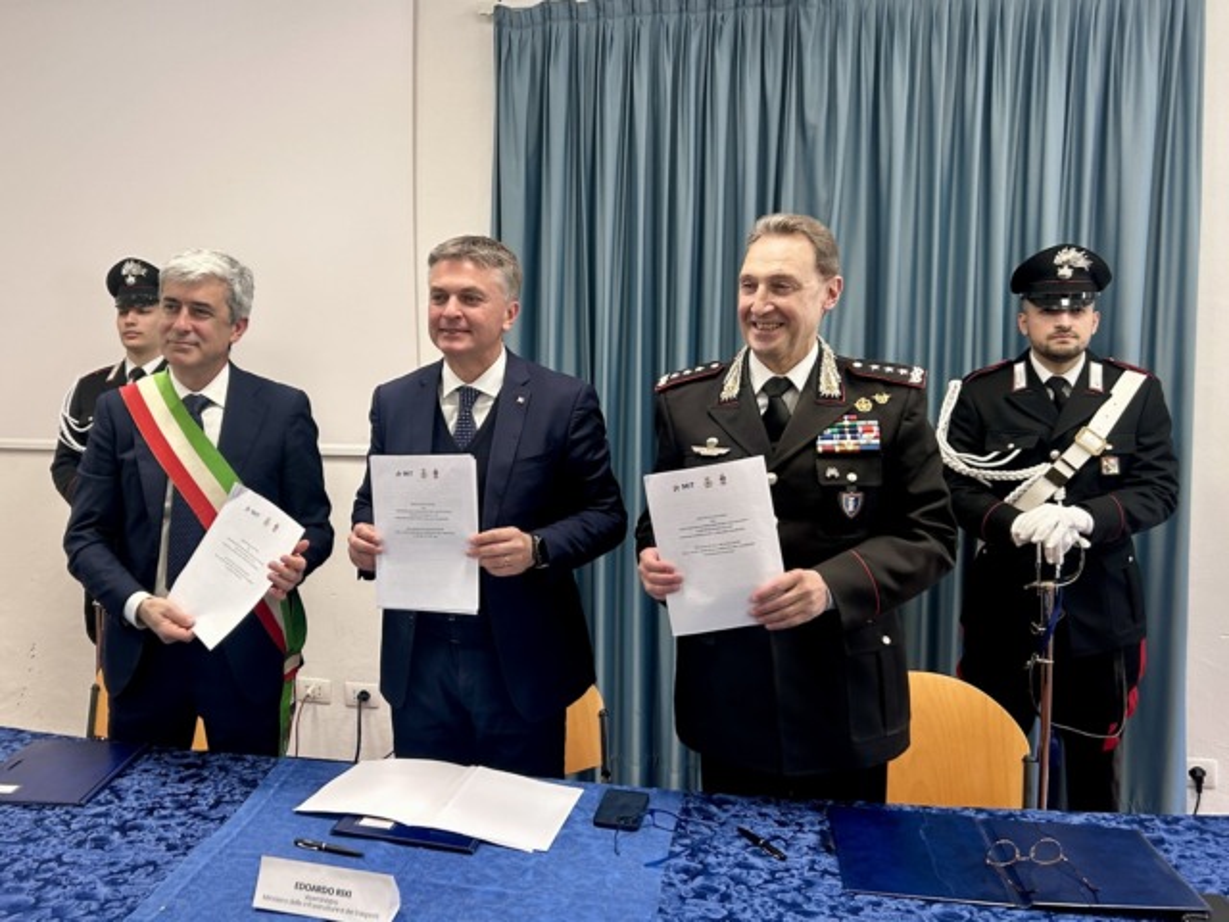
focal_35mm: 26
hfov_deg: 67.3
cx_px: 614
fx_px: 923
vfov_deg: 53.1
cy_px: 461
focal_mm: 5.7
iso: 125
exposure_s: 1/100
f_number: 1.5
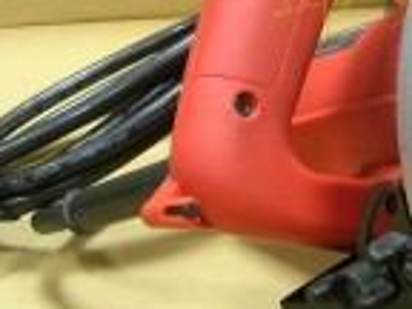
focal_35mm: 103
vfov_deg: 14.1
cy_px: -3
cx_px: 544
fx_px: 1226
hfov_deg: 17.8
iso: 169
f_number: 2.7
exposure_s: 1/4.2
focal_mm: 5.6
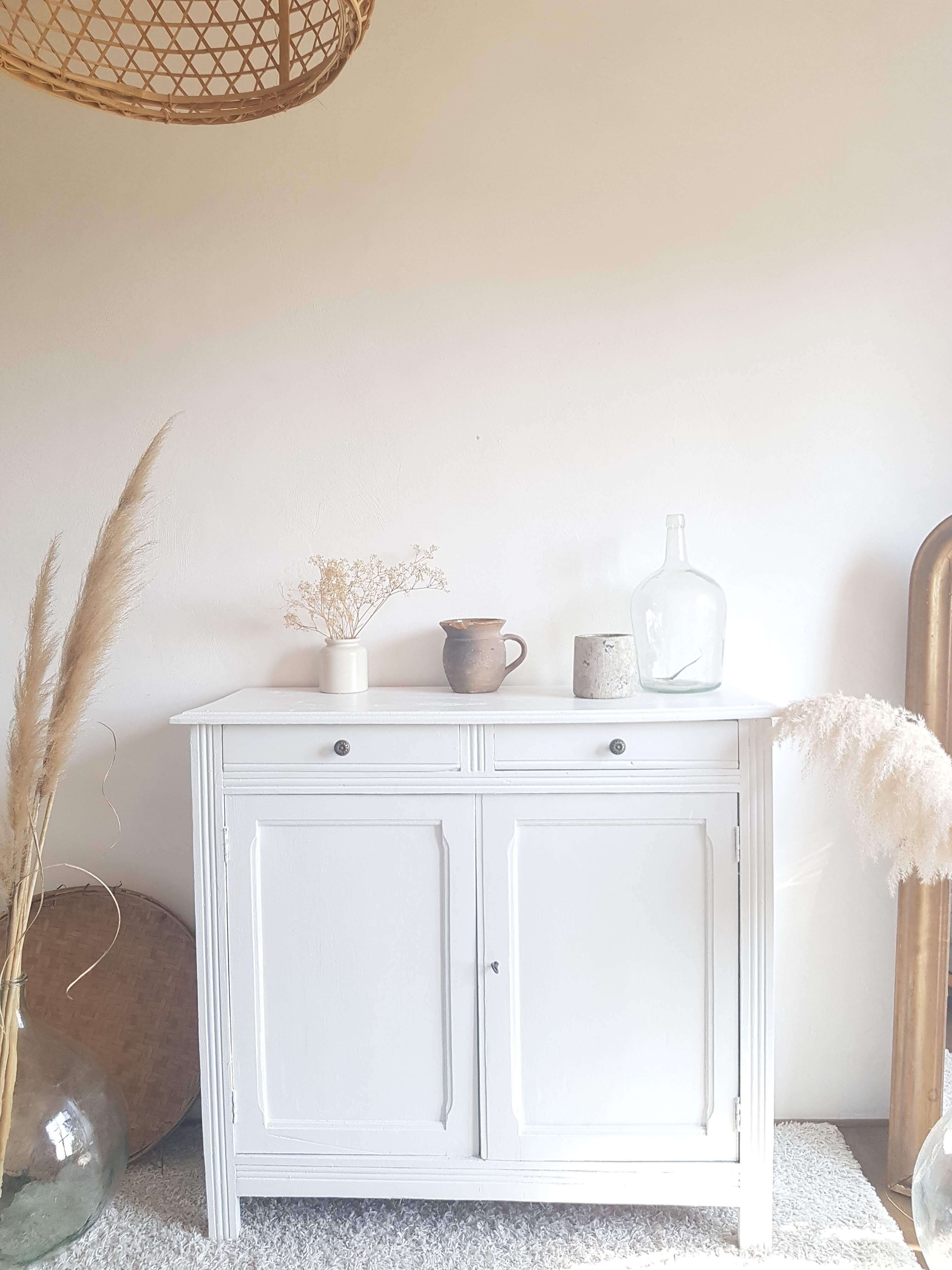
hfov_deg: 53.1
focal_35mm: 26
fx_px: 953
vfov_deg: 67.3
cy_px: 635
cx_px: 476
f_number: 1.7
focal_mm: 4.2
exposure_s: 1/100
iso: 80
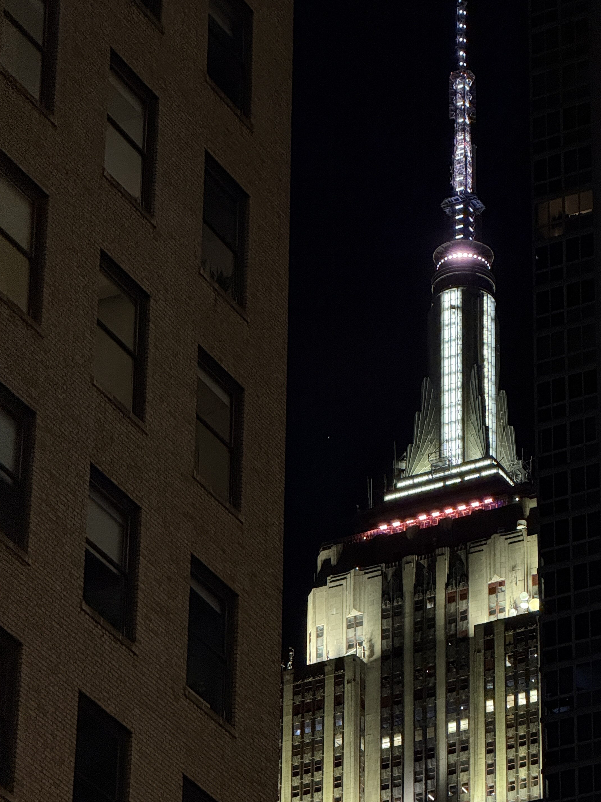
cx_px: 420
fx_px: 3913
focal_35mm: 169
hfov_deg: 8.8
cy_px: 452
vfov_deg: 11.7
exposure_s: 1/60
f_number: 2.8
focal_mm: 15.66
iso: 640
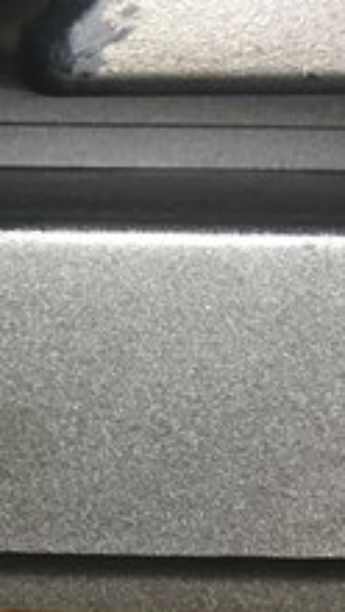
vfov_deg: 18.3
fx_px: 1867
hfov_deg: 9.4
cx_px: -490
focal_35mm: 115
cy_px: 58
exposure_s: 1/33
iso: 40
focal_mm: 4.15
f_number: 2.2
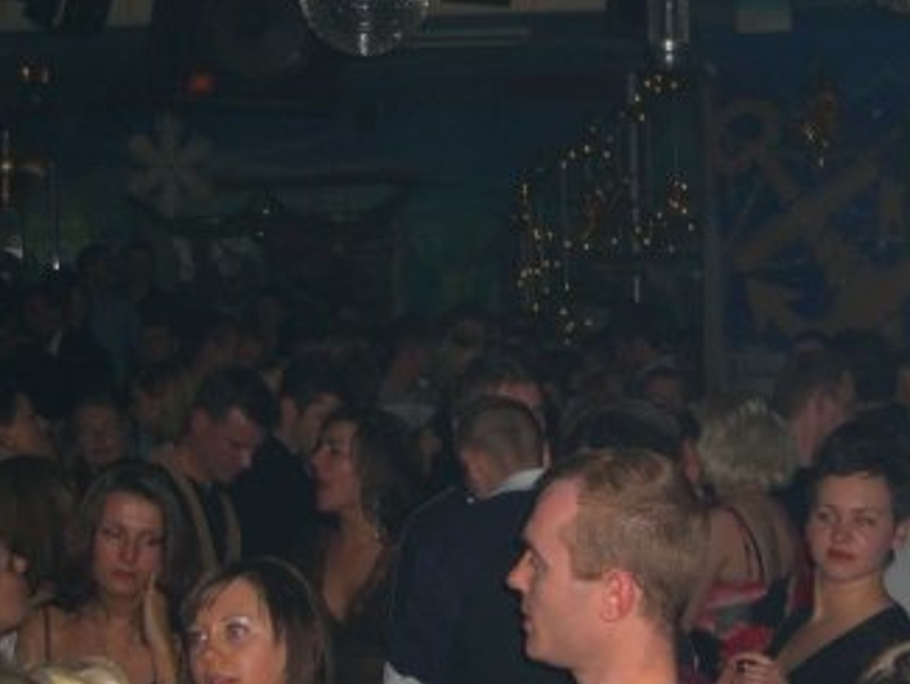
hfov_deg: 22.8
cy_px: 530
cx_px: 678
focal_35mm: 85
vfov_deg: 17.3
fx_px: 2235
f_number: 3.1
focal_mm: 9.5
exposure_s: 1/60
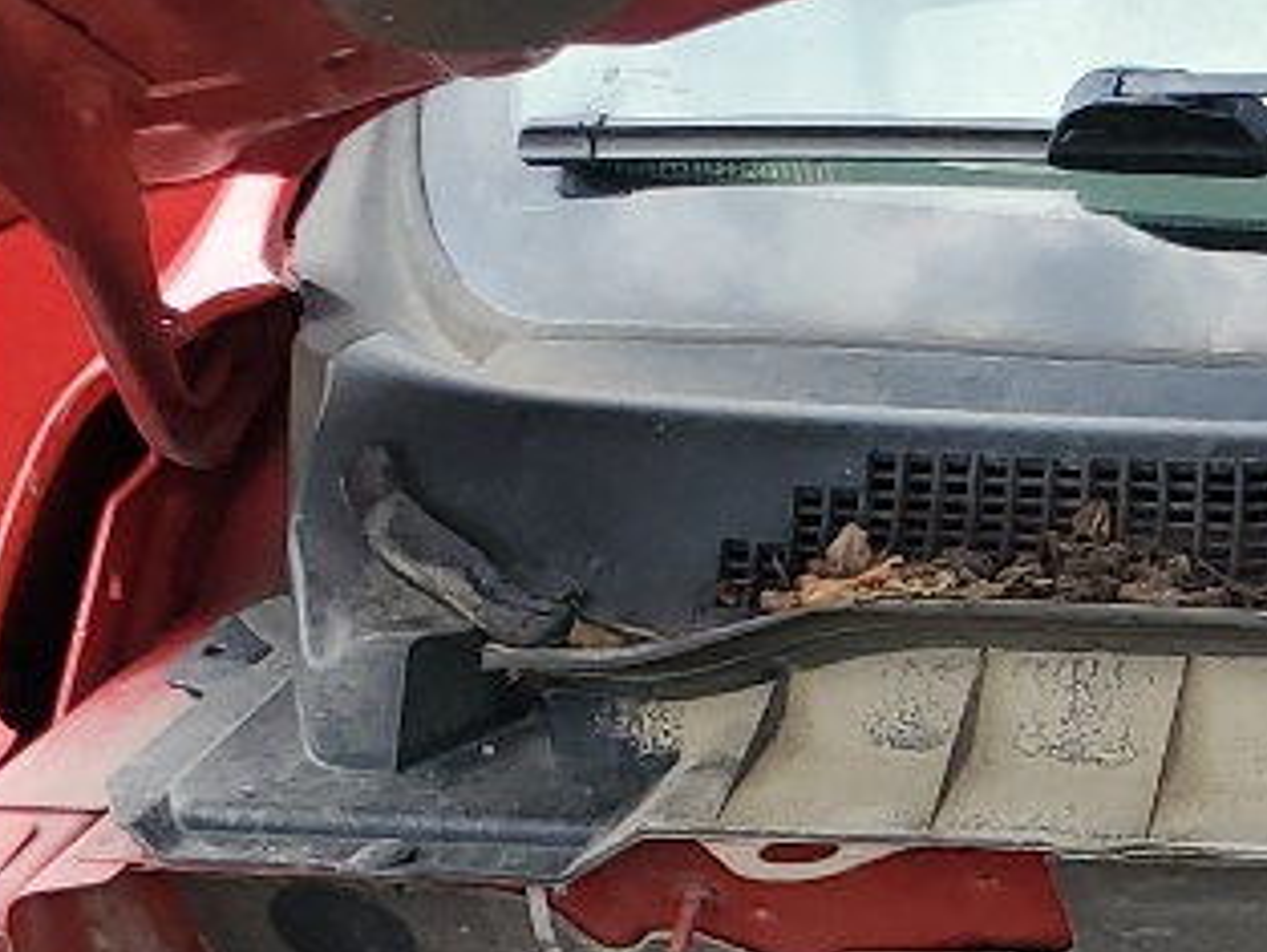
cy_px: 2098
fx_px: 4870
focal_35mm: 133
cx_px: 2530
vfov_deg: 10.1
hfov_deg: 12.9
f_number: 1.5
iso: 50
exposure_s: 1/556
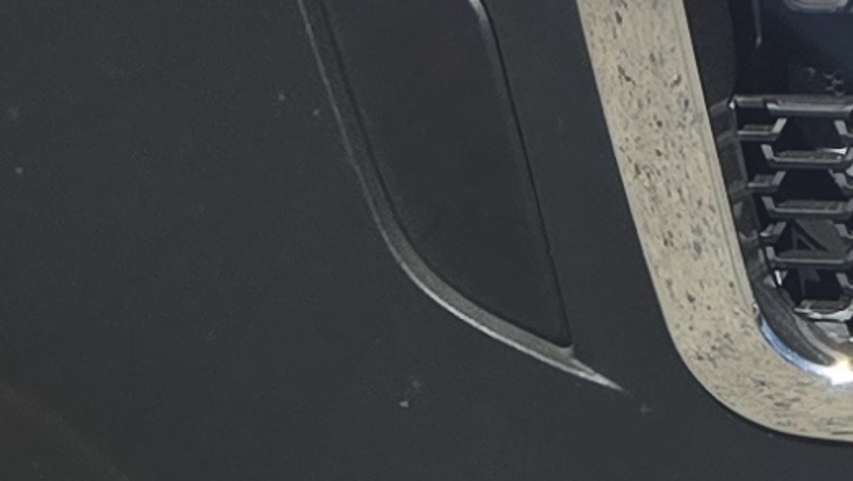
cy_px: -1245
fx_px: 4344
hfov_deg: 10.4
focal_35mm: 192
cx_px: 1683
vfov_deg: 5.7
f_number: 1.8
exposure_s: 1/2730
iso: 25
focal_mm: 5.4
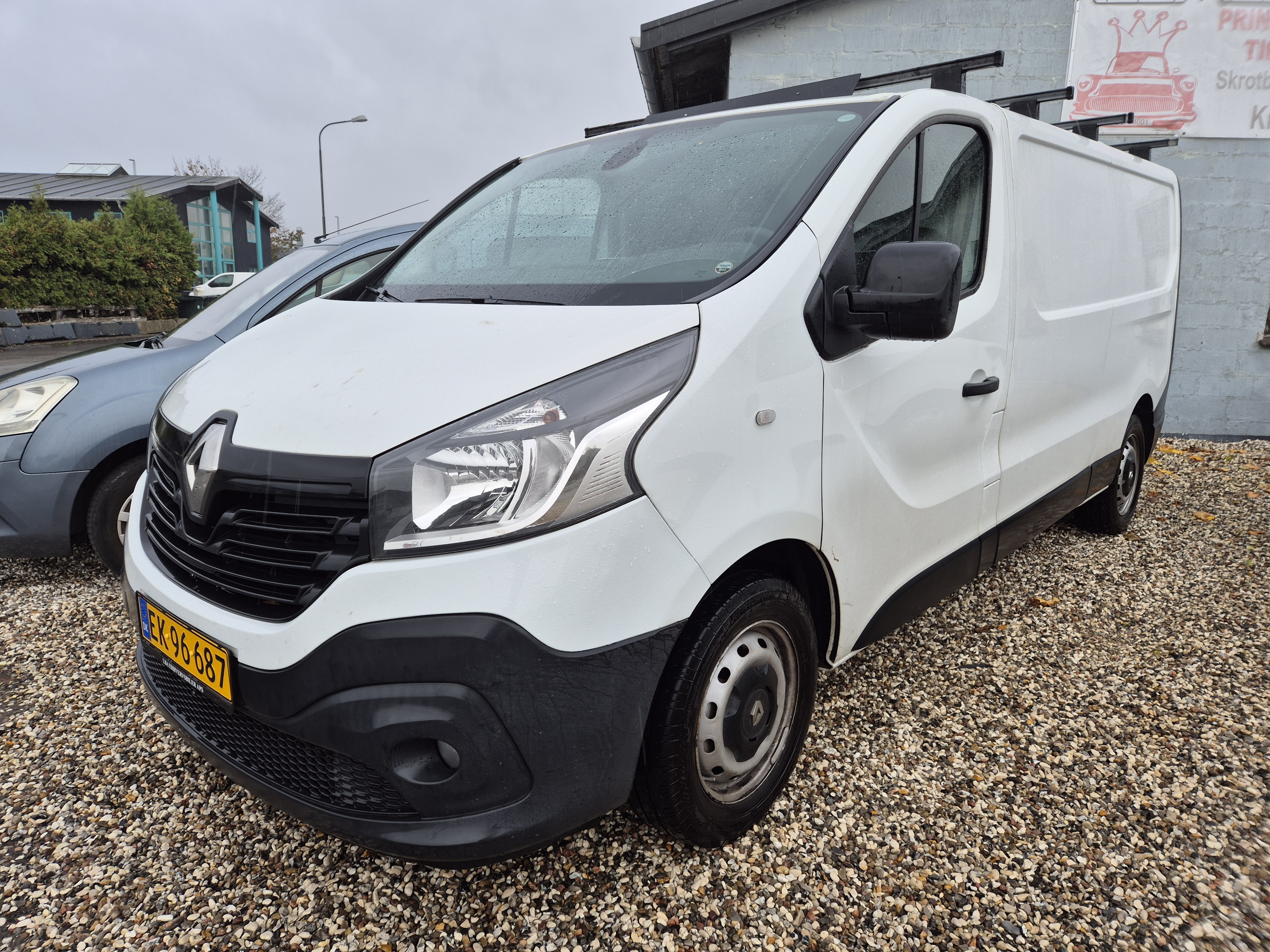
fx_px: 844
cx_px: 635
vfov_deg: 58.9
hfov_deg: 73.9
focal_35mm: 23
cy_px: 476
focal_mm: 5.4
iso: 32
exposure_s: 1/180
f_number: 1.8
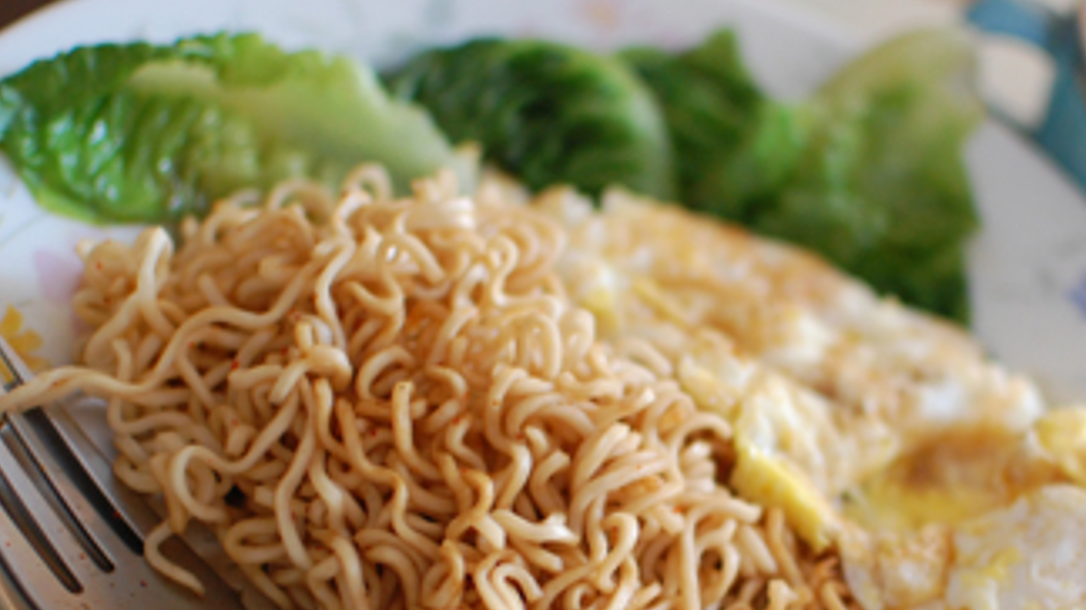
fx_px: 2441
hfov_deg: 25.0
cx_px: 674
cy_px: 459
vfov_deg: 14.2
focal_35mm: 85
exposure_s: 1/20
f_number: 2.2
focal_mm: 35
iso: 800
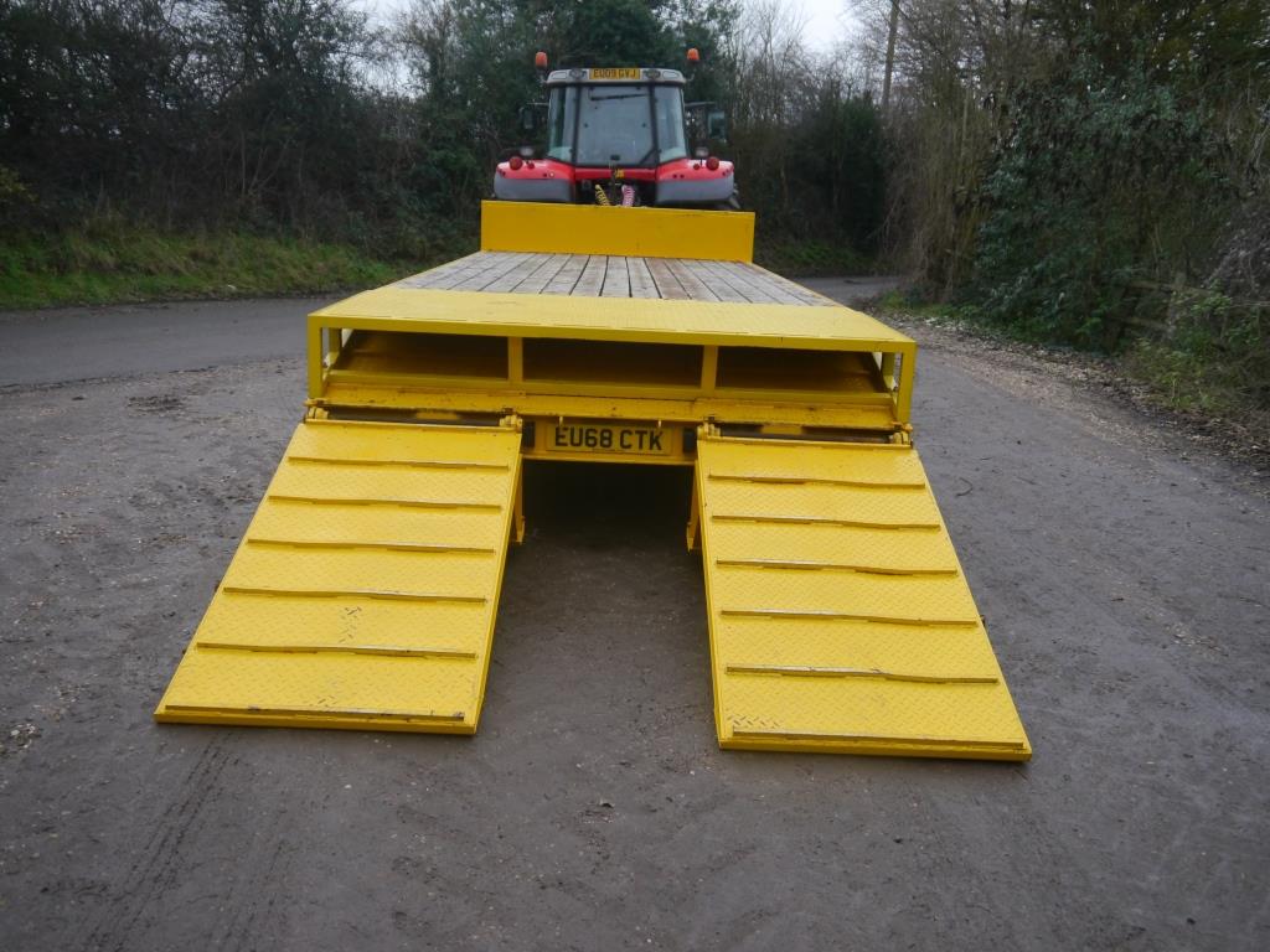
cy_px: 476
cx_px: 635
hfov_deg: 56.8
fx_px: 1174
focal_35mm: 32
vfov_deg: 44.2
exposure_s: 1/125
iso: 500
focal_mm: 16
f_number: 3.8
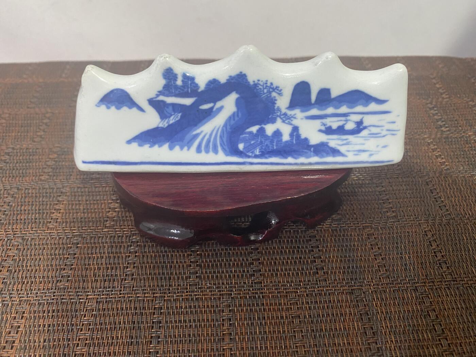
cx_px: 238
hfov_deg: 67.3
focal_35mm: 26
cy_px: 178
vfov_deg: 53.1
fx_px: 358
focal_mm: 4.25
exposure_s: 1/50
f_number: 1.8
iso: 320
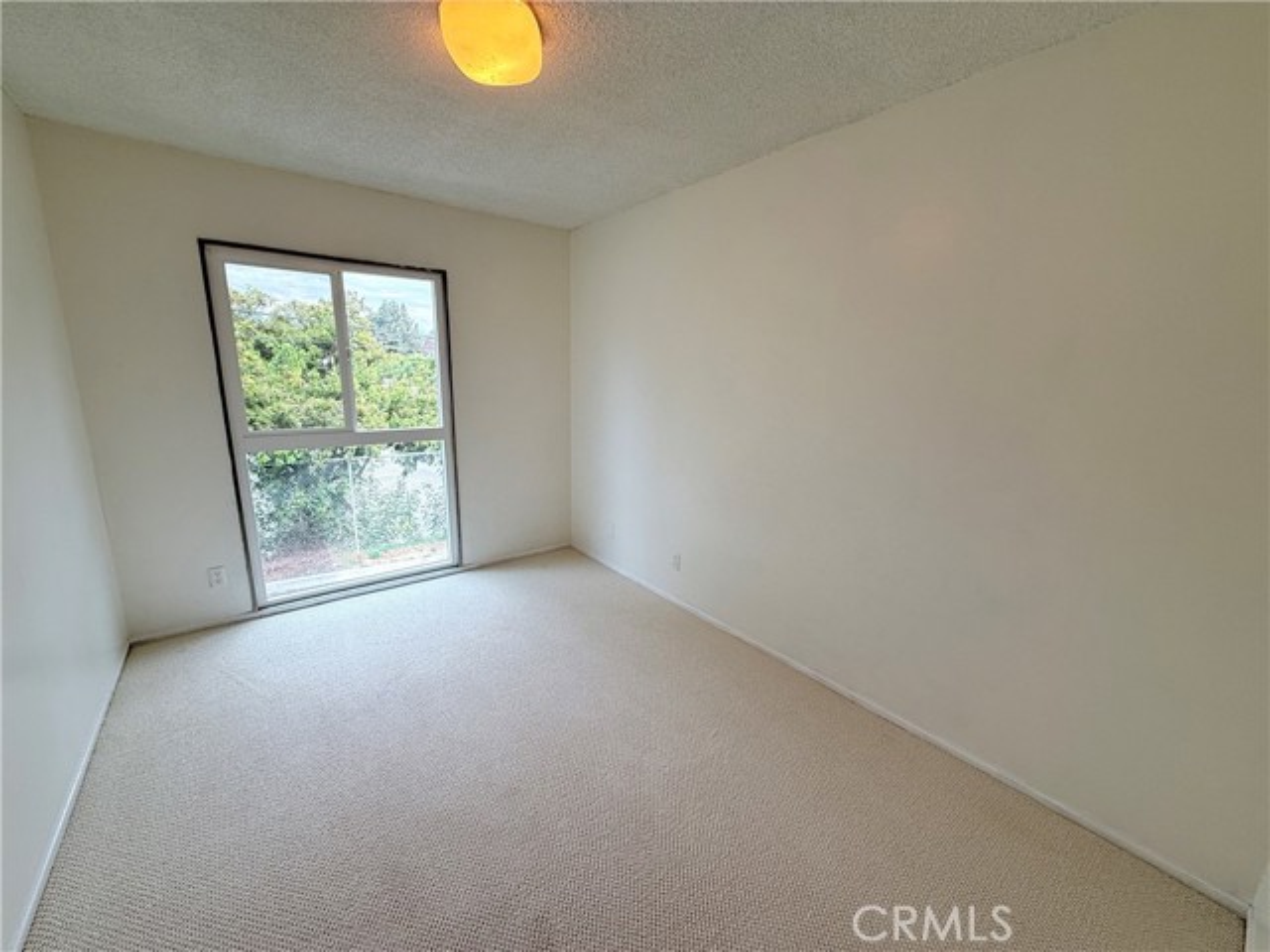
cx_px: 635
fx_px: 514
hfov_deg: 102.1
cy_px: 476
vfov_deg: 85.7
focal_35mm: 14
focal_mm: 2.22
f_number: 2.2
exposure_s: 1/230
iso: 64
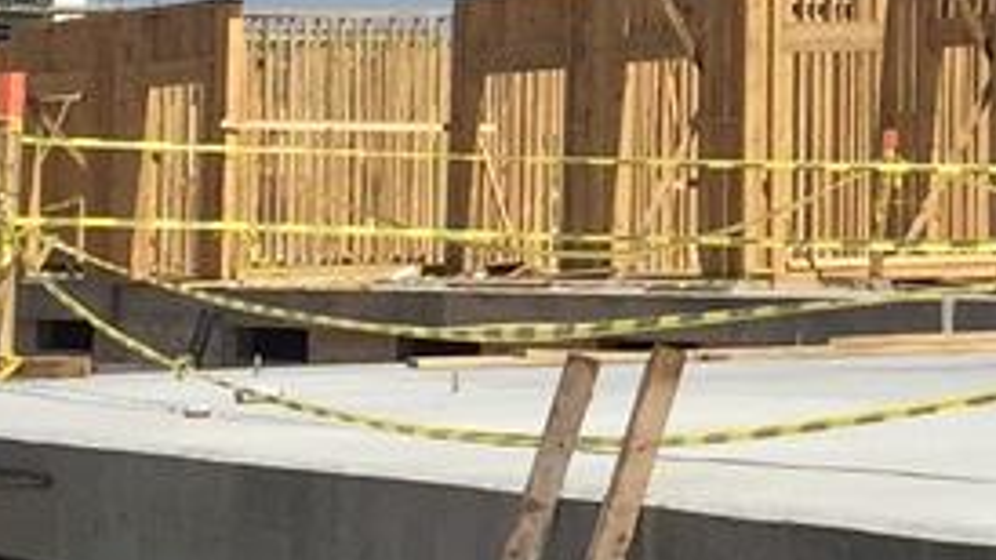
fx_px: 4964
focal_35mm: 188
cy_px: -375
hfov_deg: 10.9
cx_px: 1639
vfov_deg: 6.3
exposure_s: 1/3968
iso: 32
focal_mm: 4.15
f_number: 2.2
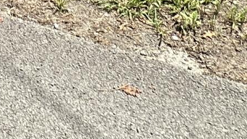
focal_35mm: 102
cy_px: -447
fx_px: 668
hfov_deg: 18.5
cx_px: -124
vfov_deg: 7.5
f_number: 2.2
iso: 40
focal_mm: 2.22
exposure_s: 1/456
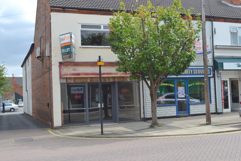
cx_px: 120
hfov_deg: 43.6
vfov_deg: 29.9
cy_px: 80
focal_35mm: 45
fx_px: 301
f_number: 6.3
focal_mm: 30
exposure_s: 1/160
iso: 100
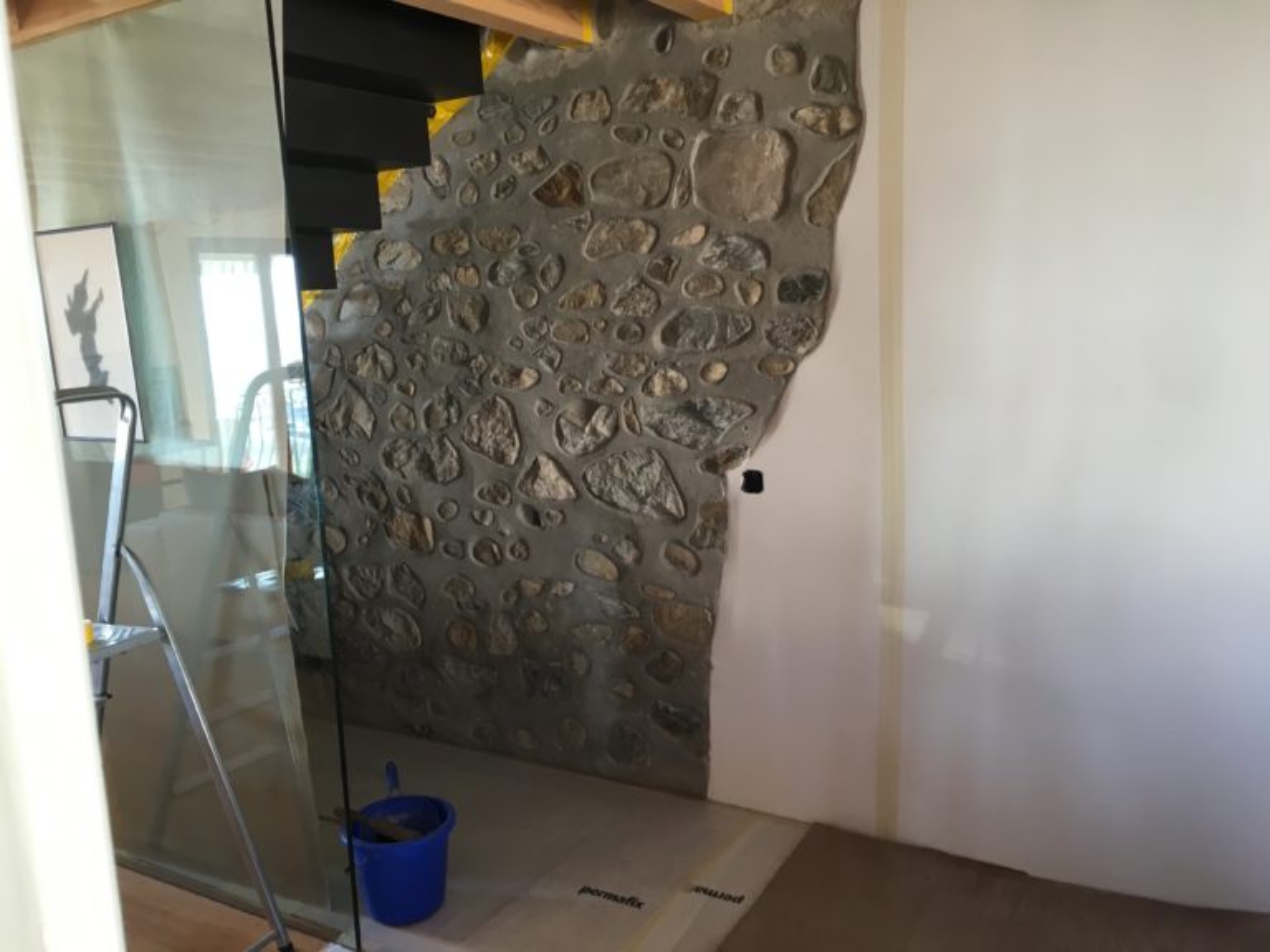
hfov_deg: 61.7
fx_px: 1064
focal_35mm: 29
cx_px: 635
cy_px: 476
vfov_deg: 48.2
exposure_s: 1/33
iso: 64
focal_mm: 4.15
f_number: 2.2
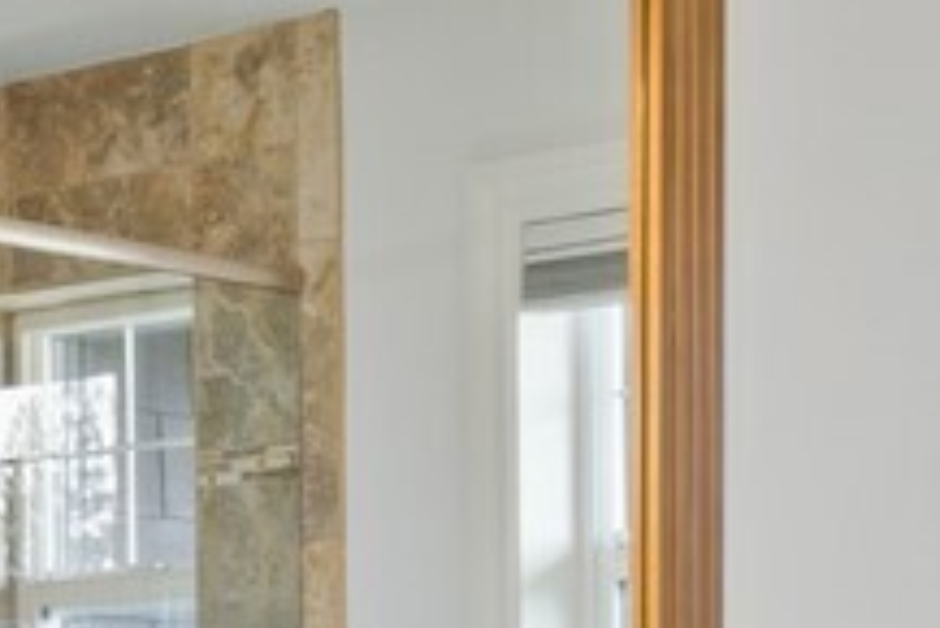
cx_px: 799
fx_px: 3266
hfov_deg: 16.2
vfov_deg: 10.8
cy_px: 751
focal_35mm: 125
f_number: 9
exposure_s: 1/3
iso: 160
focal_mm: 16
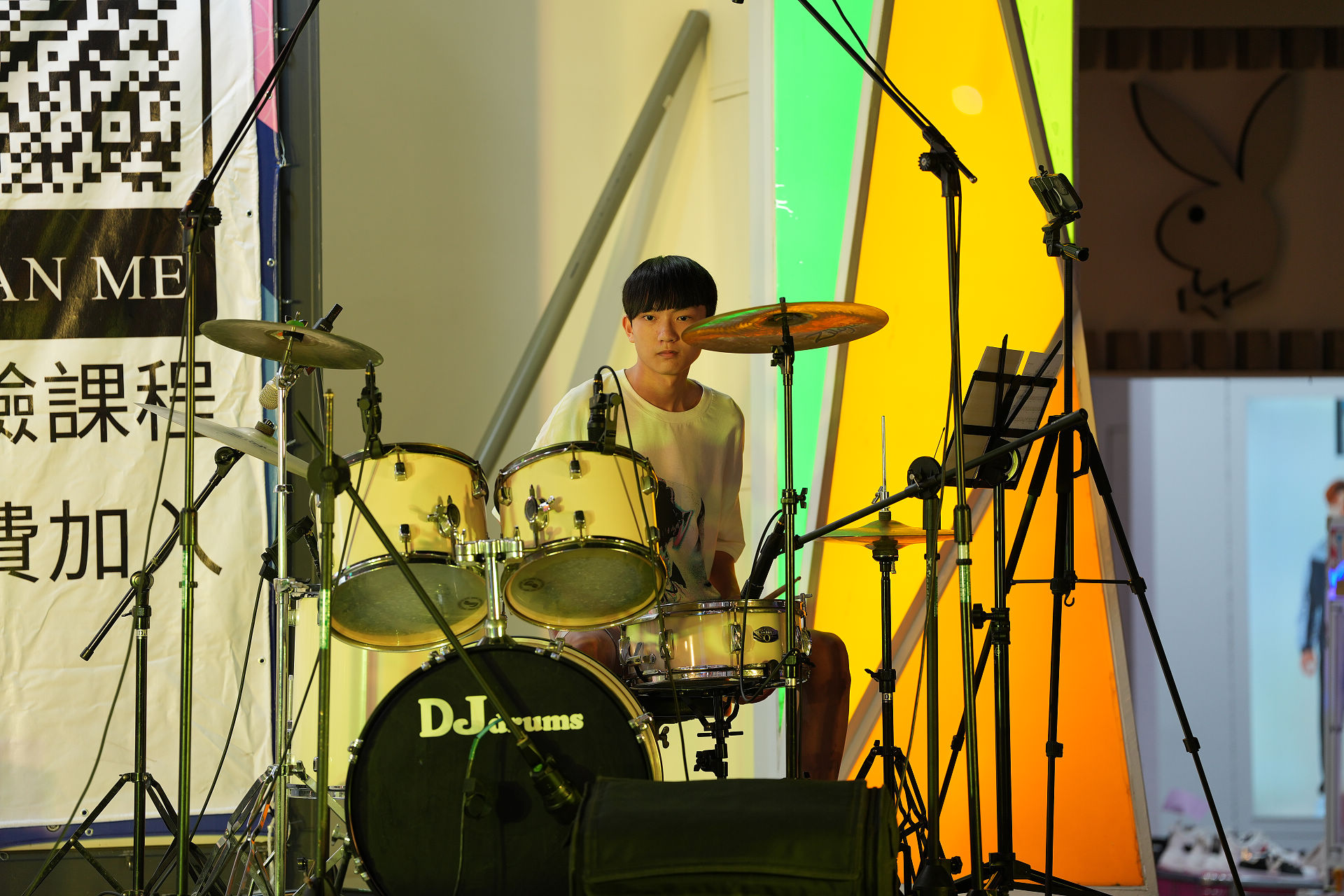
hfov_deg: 11.5
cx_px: 672
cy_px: 448
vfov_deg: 7.7
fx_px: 6645
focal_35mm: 178
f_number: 2.8
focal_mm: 178
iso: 200
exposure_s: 1/125
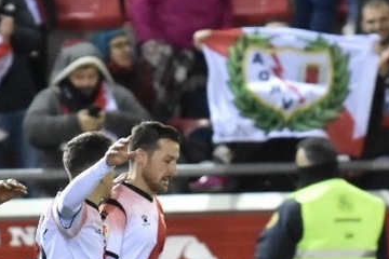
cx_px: 102
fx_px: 9000
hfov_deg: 2.5
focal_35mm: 833
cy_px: 286
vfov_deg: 1.7
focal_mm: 200
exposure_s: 1/1250
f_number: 3.2
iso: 3200
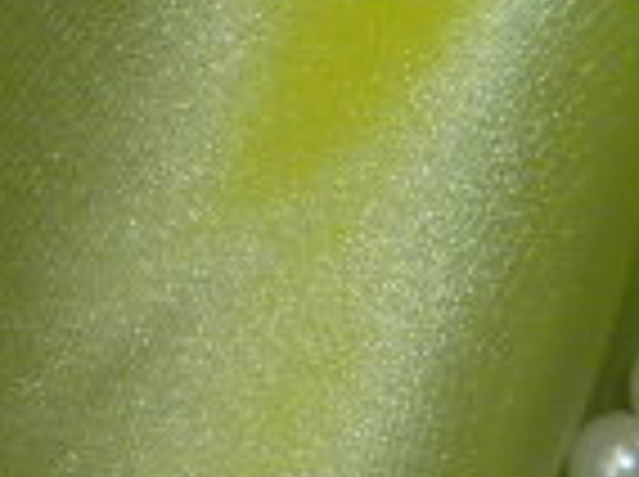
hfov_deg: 11.2
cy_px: 621
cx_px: 1341
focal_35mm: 158
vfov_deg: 9.2
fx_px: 2912
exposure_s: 1/34.5
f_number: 4.6
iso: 80
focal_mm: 6.3
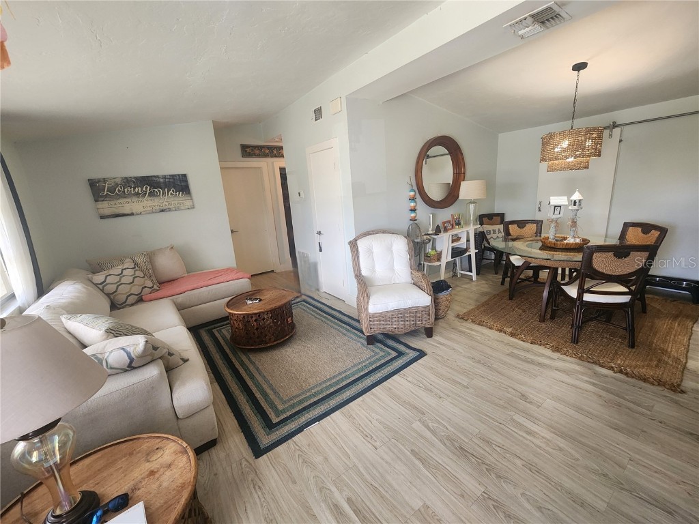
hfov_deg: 106.2
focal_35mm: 13
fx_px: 263
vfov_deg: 89.9
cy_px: 262
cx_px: 350
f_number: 2.2
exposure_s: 1/60.2
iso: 250
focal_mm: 2.2
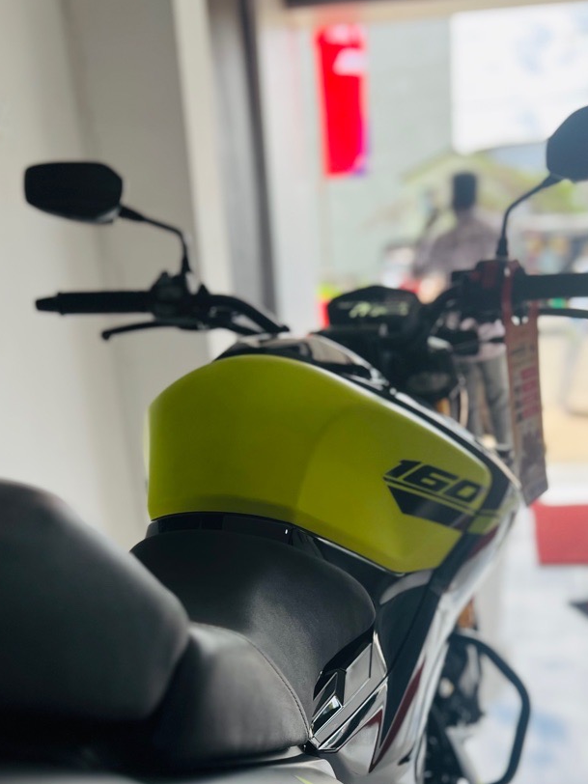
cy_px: 612
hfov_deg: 34.9
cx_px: 376
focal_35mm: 41
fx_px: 929
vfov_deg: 43.9
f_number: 1.5
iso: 50
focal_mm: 5.7
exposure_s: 1/733
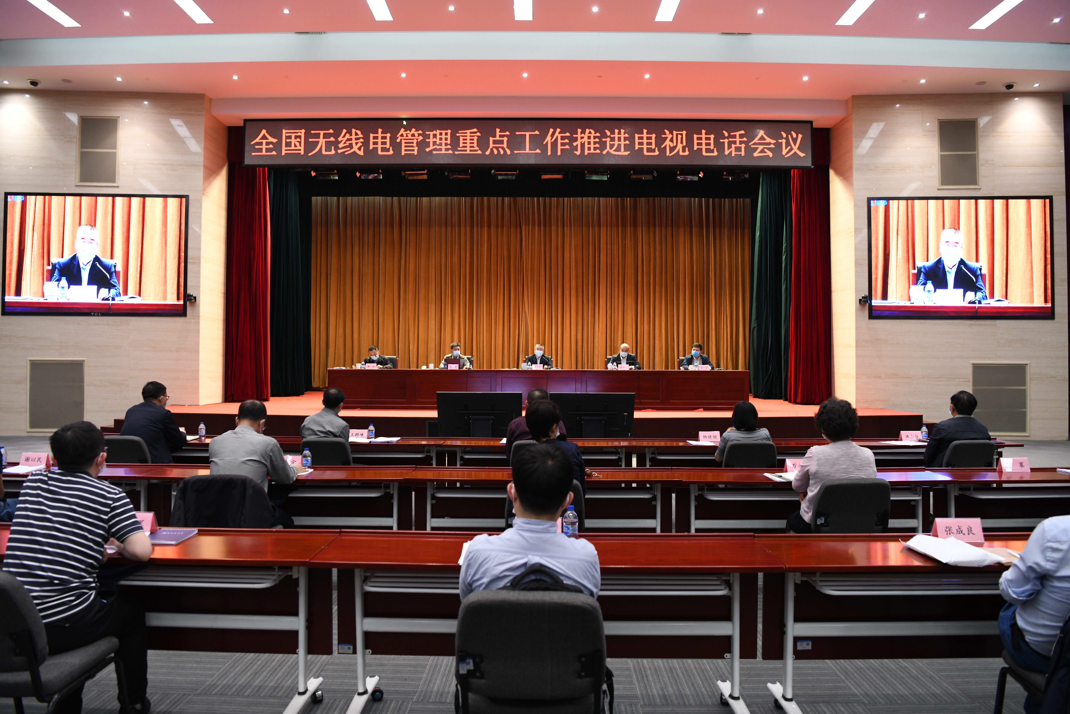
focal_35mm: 24
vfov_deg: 53.1
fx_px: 713
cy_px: 357
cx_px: 535
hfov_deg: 73.7
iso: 1600
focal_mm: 24
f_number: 4
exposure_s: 1/60
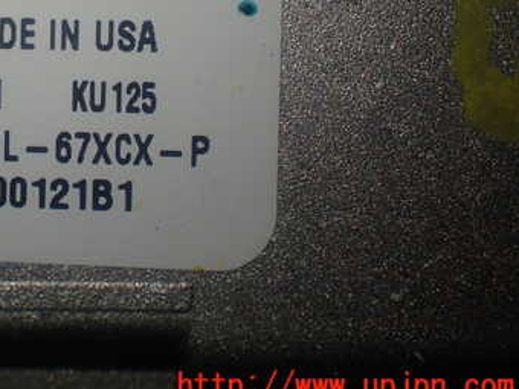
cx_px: 64
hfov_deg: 23.0
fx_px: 1244
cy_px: 63
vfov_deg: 17.6
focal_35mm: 83
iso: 100
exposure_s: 1/125
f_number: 3.1
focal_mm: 8.4
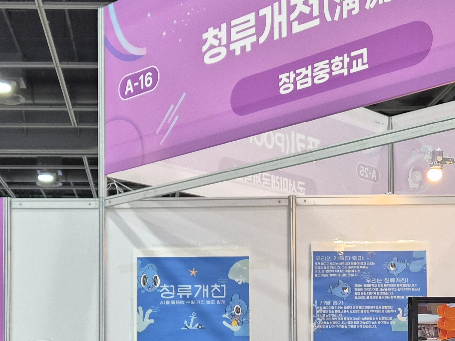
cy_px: 330
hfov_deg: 28.9
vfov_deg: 21.3
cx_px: 171
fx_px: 881
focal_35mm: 67
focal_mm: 5.4
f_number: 1.8
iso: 200
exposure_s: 1/120
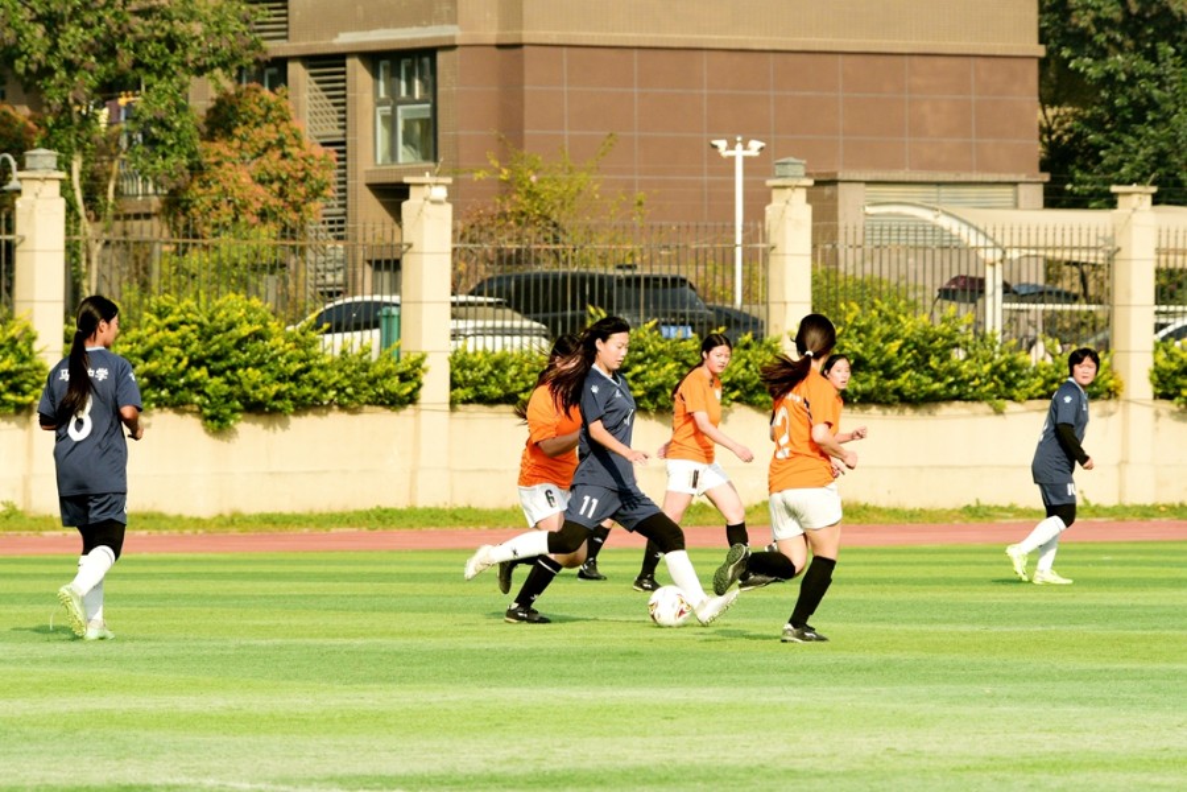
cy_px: 396
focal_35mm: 270
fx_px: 8902
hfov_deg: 7.6
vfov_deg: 5.1
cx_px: 594
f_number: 11
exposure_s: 1/1250
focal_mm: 270
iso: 1250
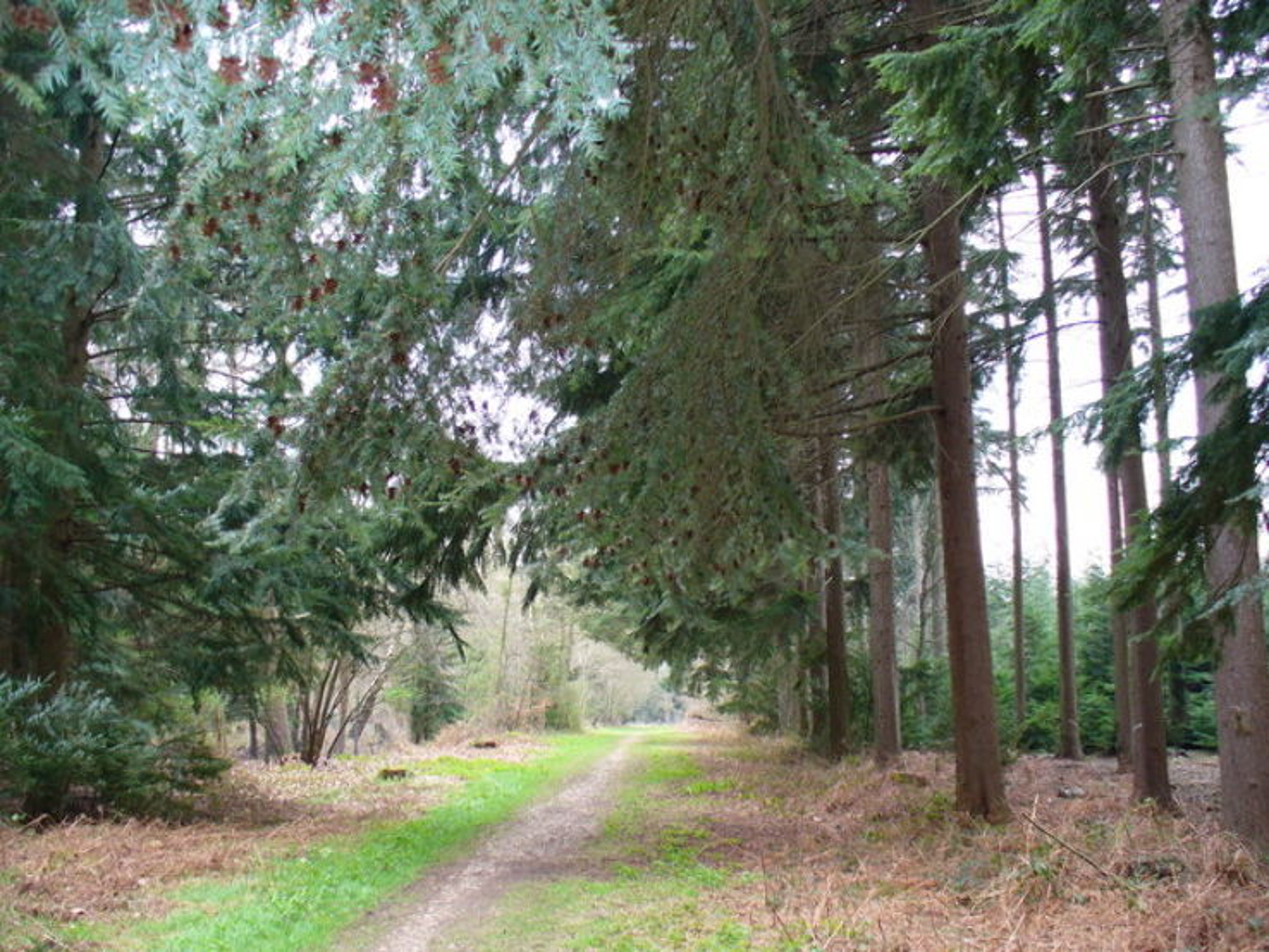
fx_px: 1357
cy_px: 476
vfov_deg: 38.7
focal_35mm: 37
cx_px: 634
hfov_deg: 50.1
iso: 100
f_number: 2.8
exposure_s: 1/60
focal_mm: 6.1
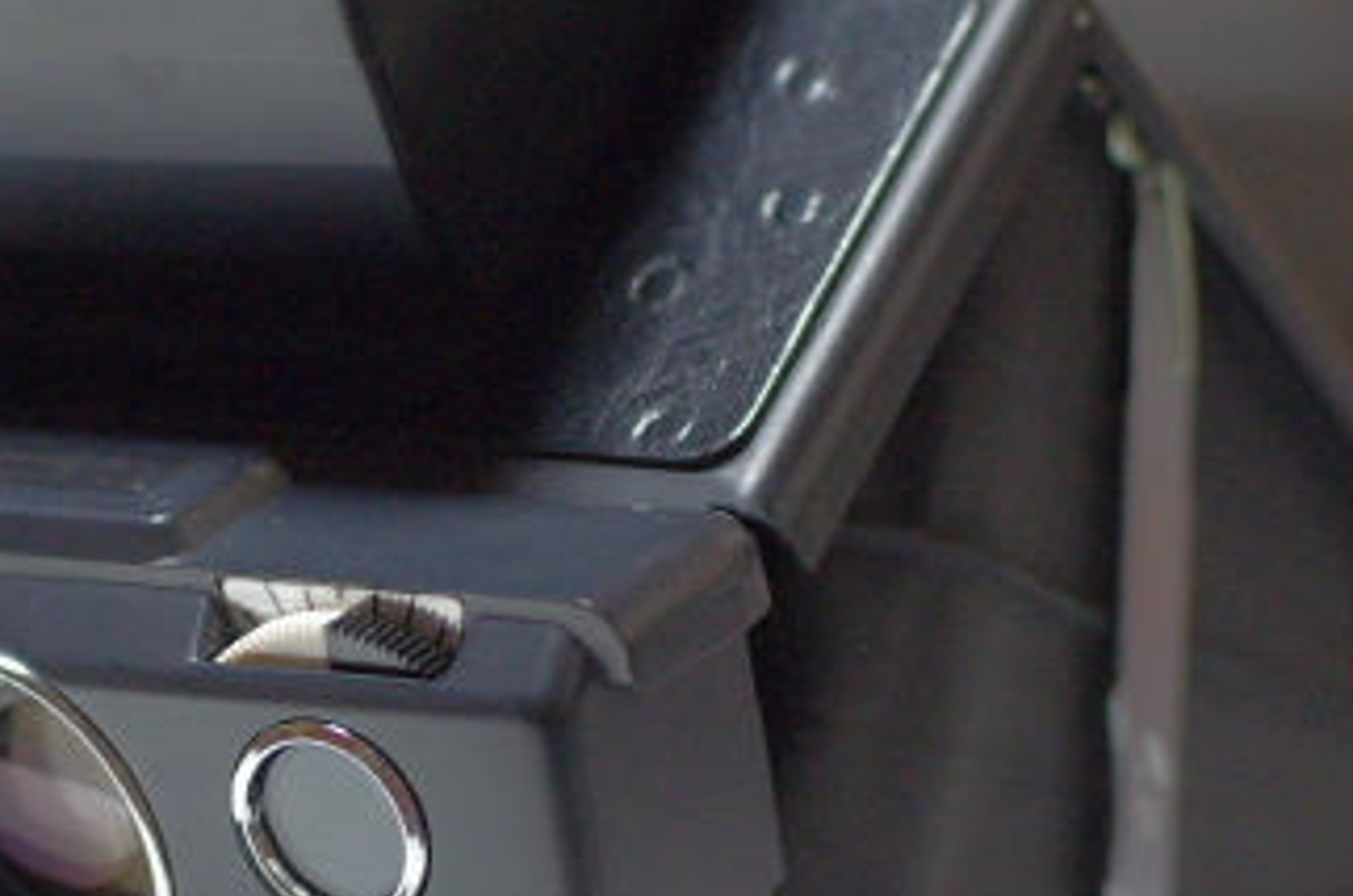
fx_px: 6977
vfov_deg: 7.4
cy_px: 530
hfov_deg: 11.0
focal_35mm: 186
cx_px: 297
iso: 1600
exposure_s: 1/15
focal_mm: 50
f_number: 3.5
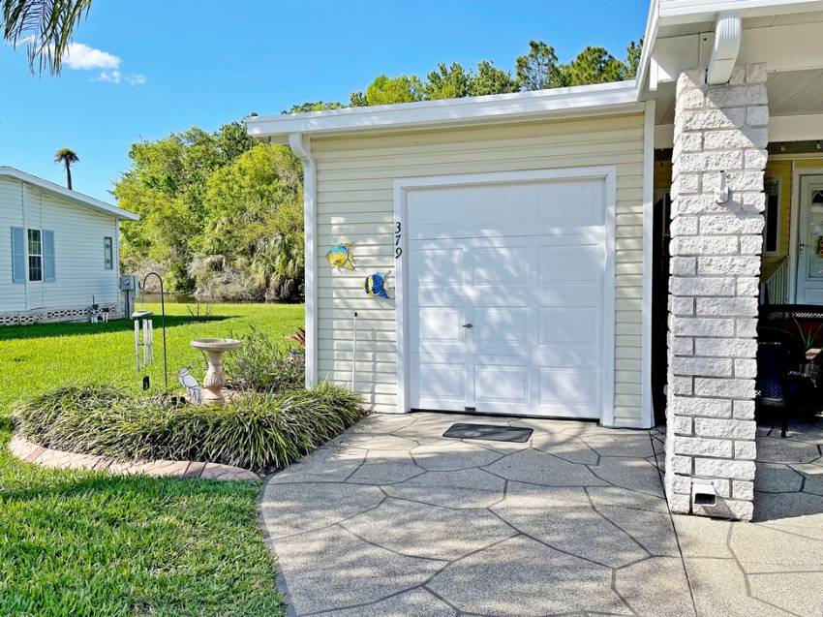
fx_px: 618
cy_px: 308
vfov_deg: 53.0
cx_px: 412
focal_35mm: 26
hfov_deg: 67.3
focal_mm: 5.1
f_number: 1.6
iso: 32
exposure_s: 1/2717
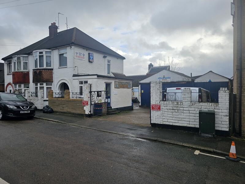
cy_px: 92
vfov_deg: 58.9
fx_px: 163
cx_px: 122
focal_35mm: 23
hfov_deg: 73.9
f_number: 1.7
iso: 10
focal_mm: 6.3
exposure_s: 1/606
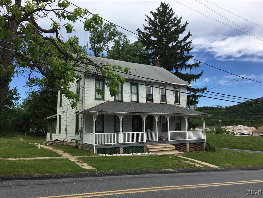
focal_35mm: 29
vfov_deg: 48.2
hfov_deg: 61.7
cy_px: 99
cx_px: 132
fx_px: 220
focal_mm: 4.15
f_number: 2.2
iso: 25
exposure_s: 1/1451
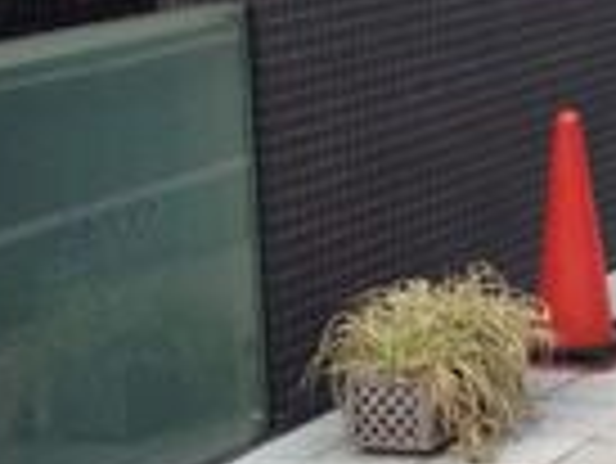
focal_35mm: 153
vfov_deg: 9.6
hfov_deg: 12.4
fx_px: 2725
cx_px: 863
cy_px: -81
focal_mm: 4.28
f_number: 2.4
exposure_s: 1/141
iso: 50
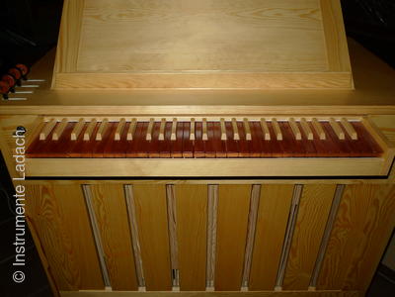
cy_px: 148
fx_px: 342
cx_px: 198
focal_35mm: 30
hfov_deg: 60.0
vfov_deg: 46.8
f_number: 2
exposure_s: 1/60
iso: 100
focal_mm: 5.1
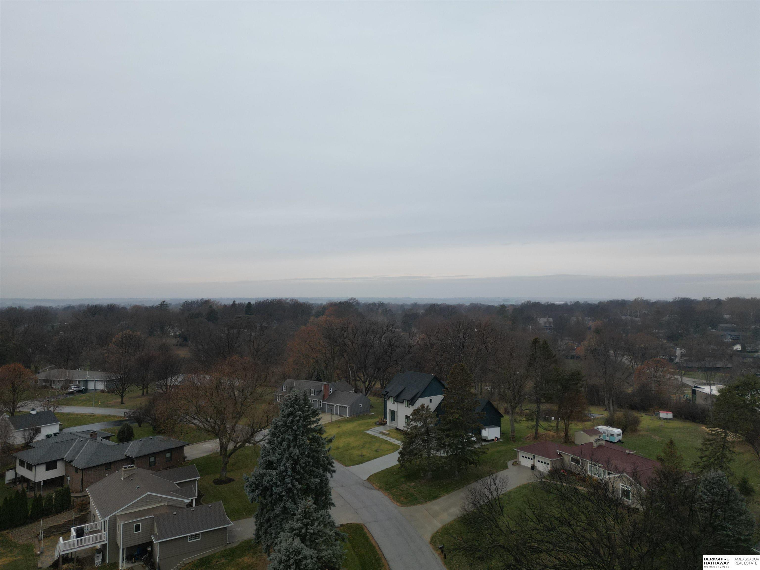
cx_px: 380
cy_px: 285
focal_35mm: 24
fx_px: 527
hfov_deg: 71.6
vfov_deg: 56.8
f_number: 1.7
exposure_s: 1/1000
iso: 100
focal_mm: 6.72
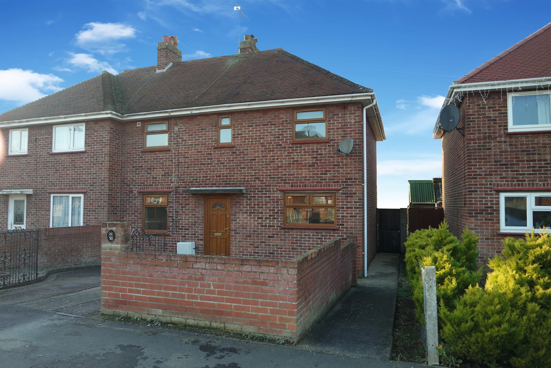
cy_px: 184
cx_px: 276
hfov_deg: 73.7
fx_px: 367
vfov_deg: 53.1
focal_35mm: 24
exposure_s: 1/125
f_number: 3.5
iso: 100
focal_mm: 16
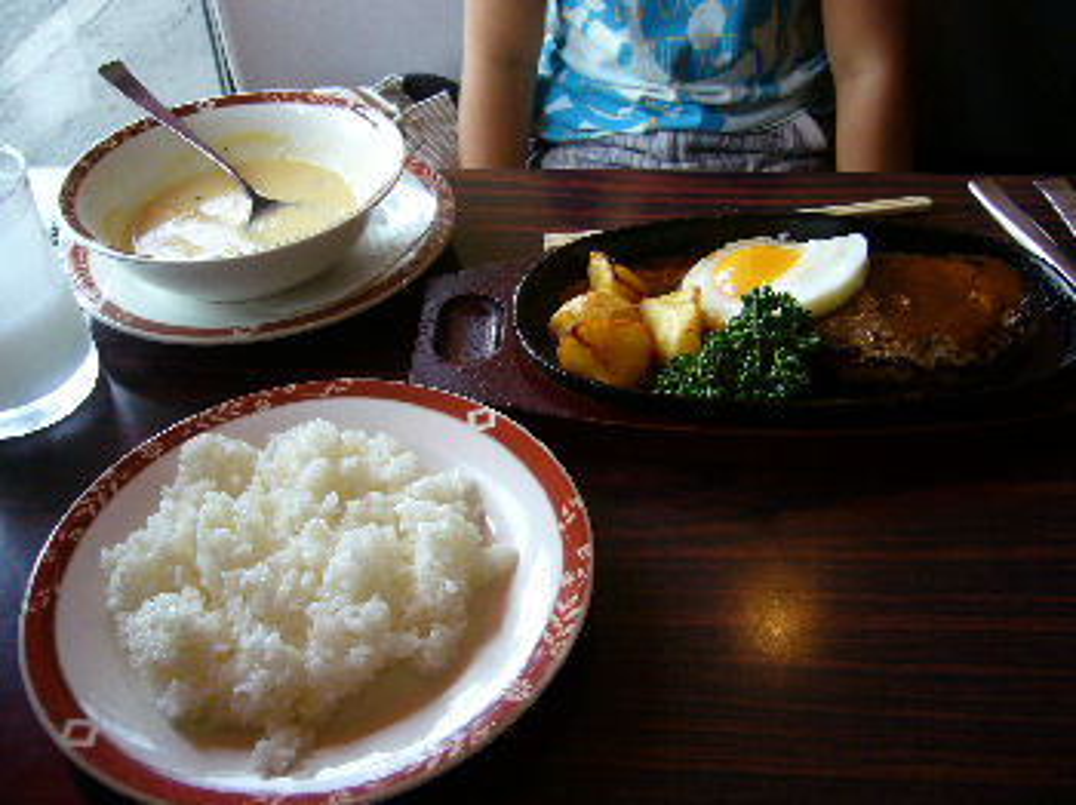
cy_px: 402
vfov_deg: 40.7
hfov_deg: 52.7
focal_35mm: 35
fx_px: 1087
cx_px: 538
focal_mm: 5.8
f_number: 2.8
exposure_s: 1/80
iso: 80
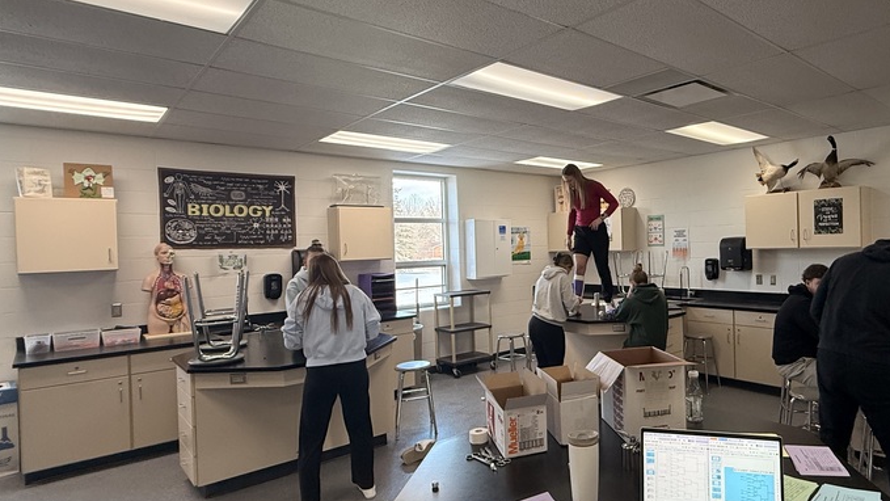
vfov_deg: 49.5
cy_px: 247
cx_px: 582
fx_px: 543
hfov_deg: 76.6
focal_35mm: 23
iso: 200
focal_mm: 2.22
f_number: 2.2
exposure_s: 1/120
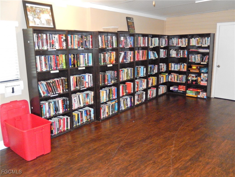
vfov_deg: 44.2
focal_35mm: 32
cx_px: 118
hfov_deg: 56.8
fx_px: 217
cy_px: 88
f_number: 3.8
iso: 1100
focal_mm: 5.7
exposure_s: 1/30
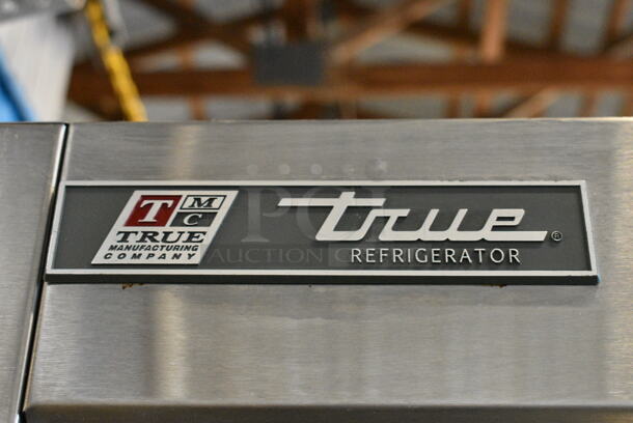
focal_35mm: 60
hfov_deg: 33.4
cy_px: 212
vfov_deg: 22.7
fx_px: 1056
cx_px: 316
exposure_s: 1/160
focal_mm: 40
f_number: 6.3
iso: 6400
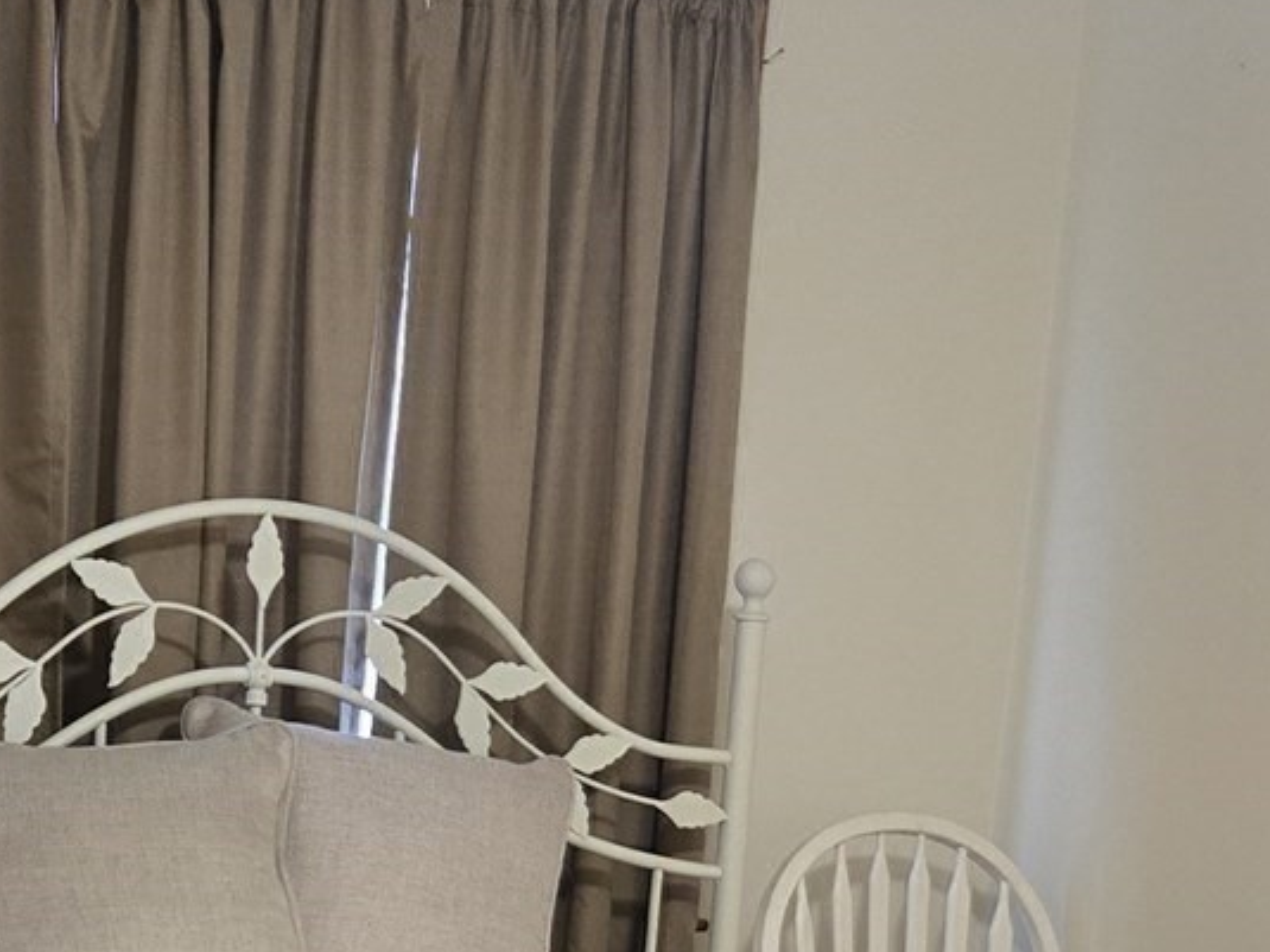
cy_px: 1149
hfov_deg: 22.2
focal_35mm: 88
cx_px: 482
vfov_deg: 16.1
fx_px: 3228
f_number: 1.8
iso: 640
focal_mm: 5.4
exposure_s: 1/60
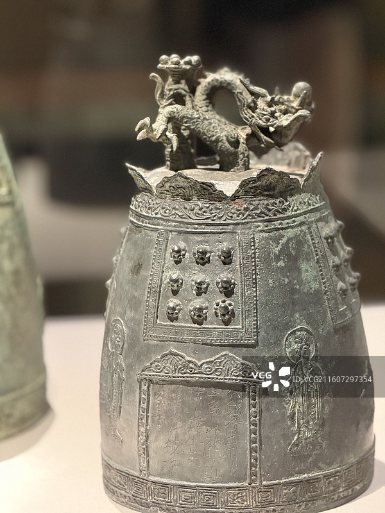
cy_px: 256
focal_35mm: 120
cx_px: 192
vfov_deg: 16.4
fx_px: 1780
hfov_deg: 12.3
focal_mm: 15.66
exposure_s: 1/40
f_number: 2.8
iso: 1250
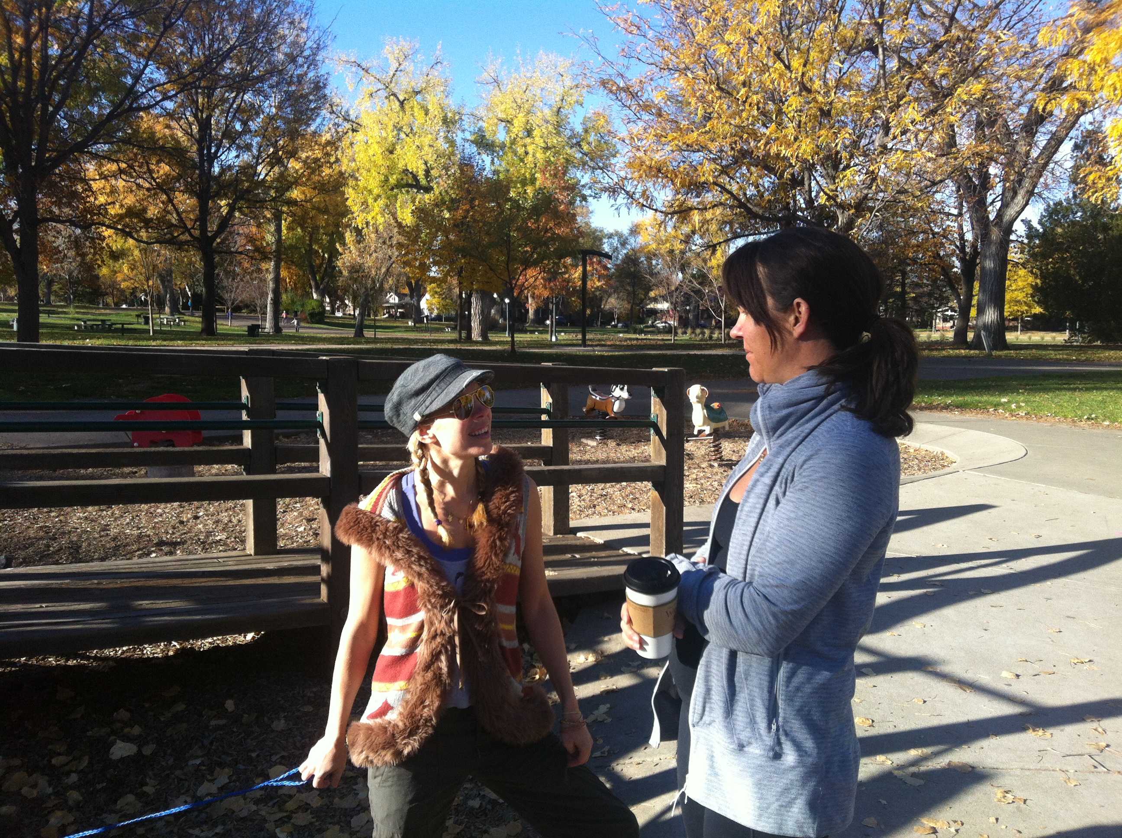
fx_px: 1133
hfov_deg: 52.7
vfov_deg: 40.6
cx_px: 561
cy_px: 419
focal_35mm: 35
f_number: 2.8
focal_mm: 3.85
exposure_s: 1/437
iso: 80
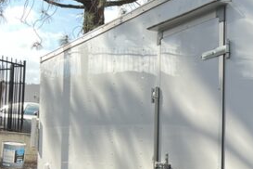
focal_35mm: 76
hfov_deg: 24.1
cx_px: 306
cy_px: 166
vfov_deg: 17.6
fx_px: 534
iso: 50
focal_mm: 5.7
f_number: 1.5
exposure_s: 1/917
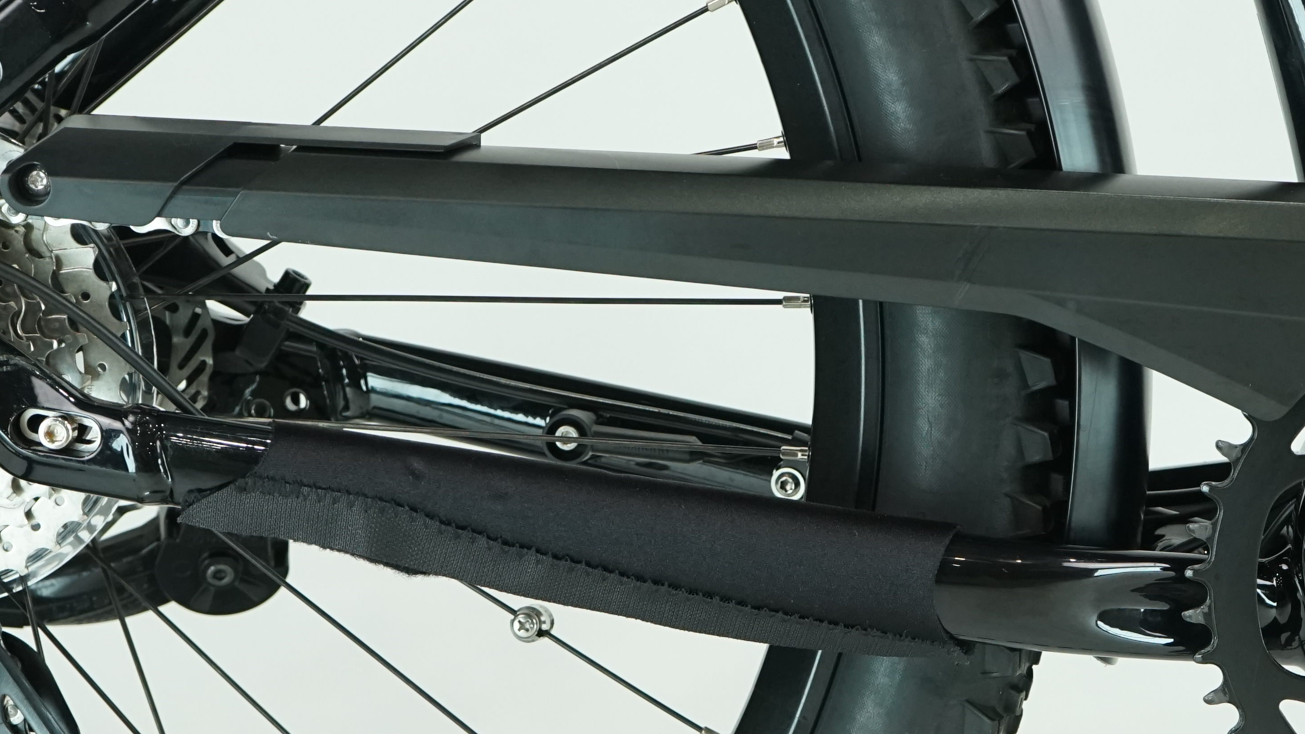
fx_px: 3668
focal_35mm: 106
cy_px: 525
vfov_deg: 11.4
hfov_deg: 20.1
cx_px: 906
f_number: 5.6
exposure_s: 1/200
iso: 1600
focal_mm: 49
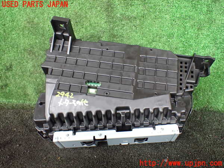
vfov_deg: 46.8
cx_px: 112
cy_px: 84
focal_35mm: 30
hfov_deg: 60.0
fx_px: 194
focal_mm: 5.4
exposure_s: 1/125
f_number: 2.3
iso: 500
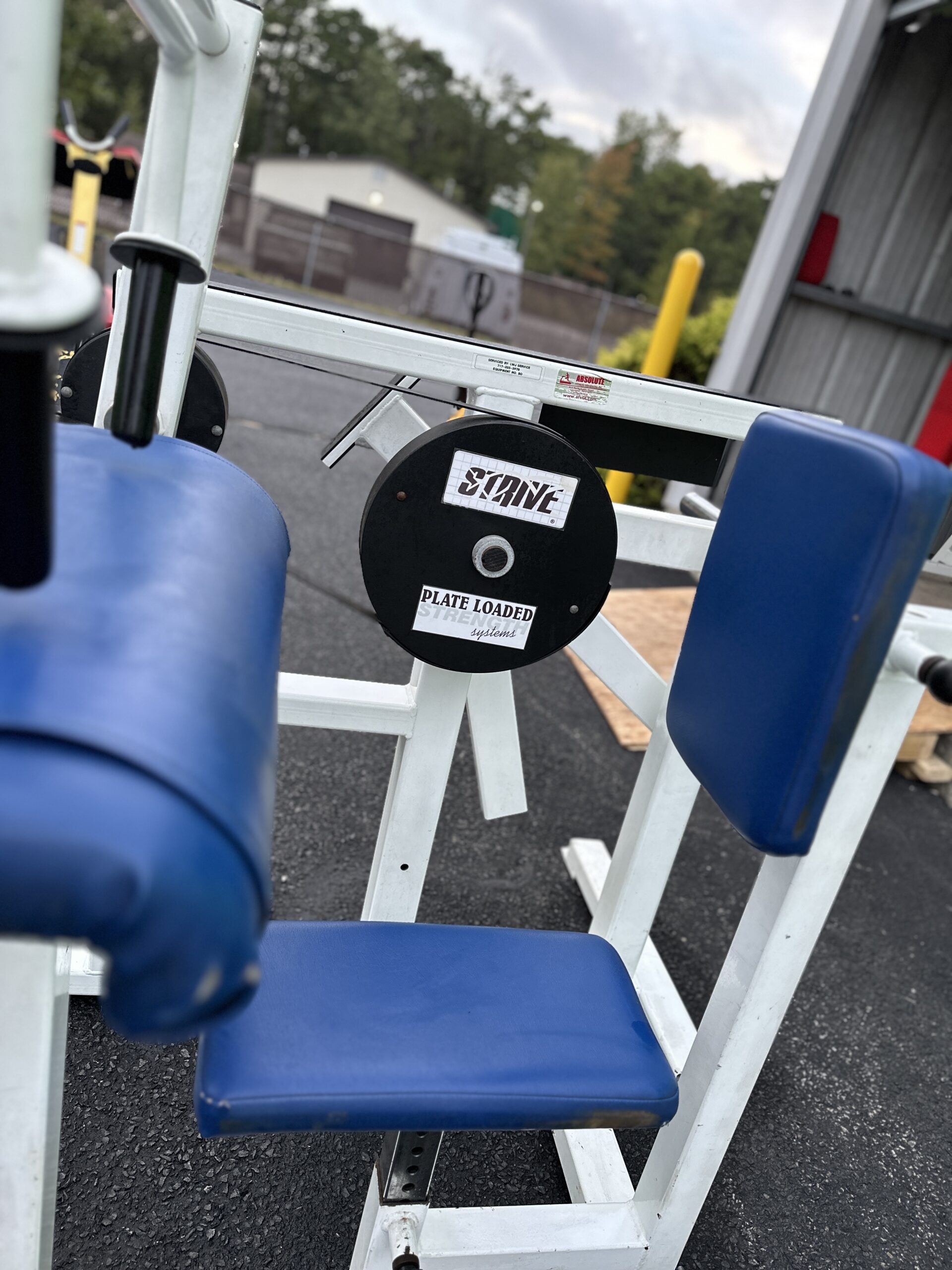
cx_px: 476
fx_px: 880
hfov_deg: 56.8
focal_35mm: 24
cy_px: 635
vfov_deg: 71.6
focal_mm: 6.86
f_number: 1.78
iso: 160
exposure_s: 1/120
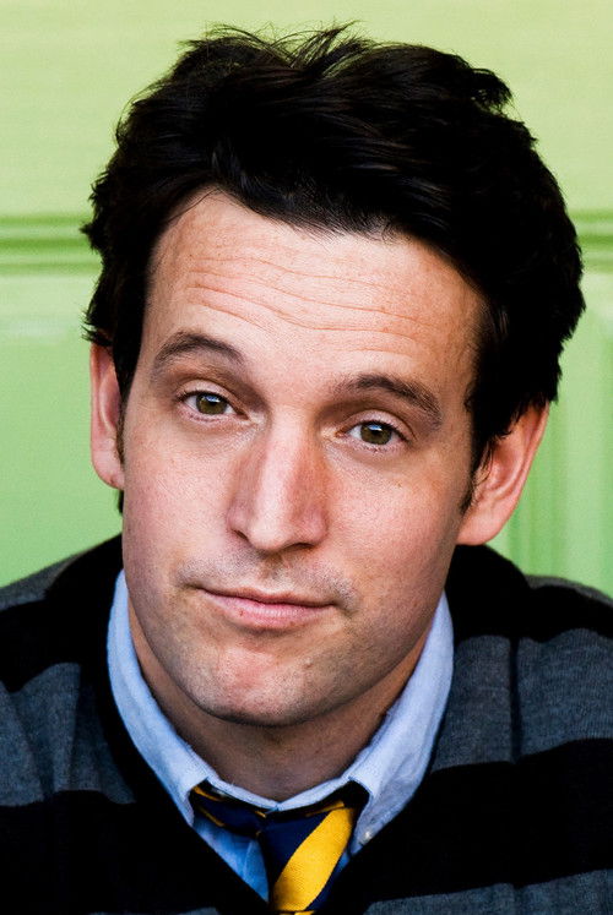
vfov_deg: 13.0
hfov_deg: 8.7
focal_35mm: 158
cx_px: 306
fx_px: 4011
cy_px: 458
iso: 500
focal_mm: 105
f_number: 4.5
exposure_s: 1/180
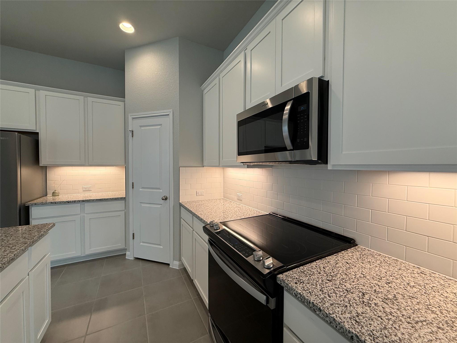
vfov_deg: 85.7
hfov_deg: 102.1
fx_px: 185
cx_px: 228
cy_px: 172
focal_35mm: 14
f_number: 2.2
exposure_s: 1/120
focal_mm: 2.22
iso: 125
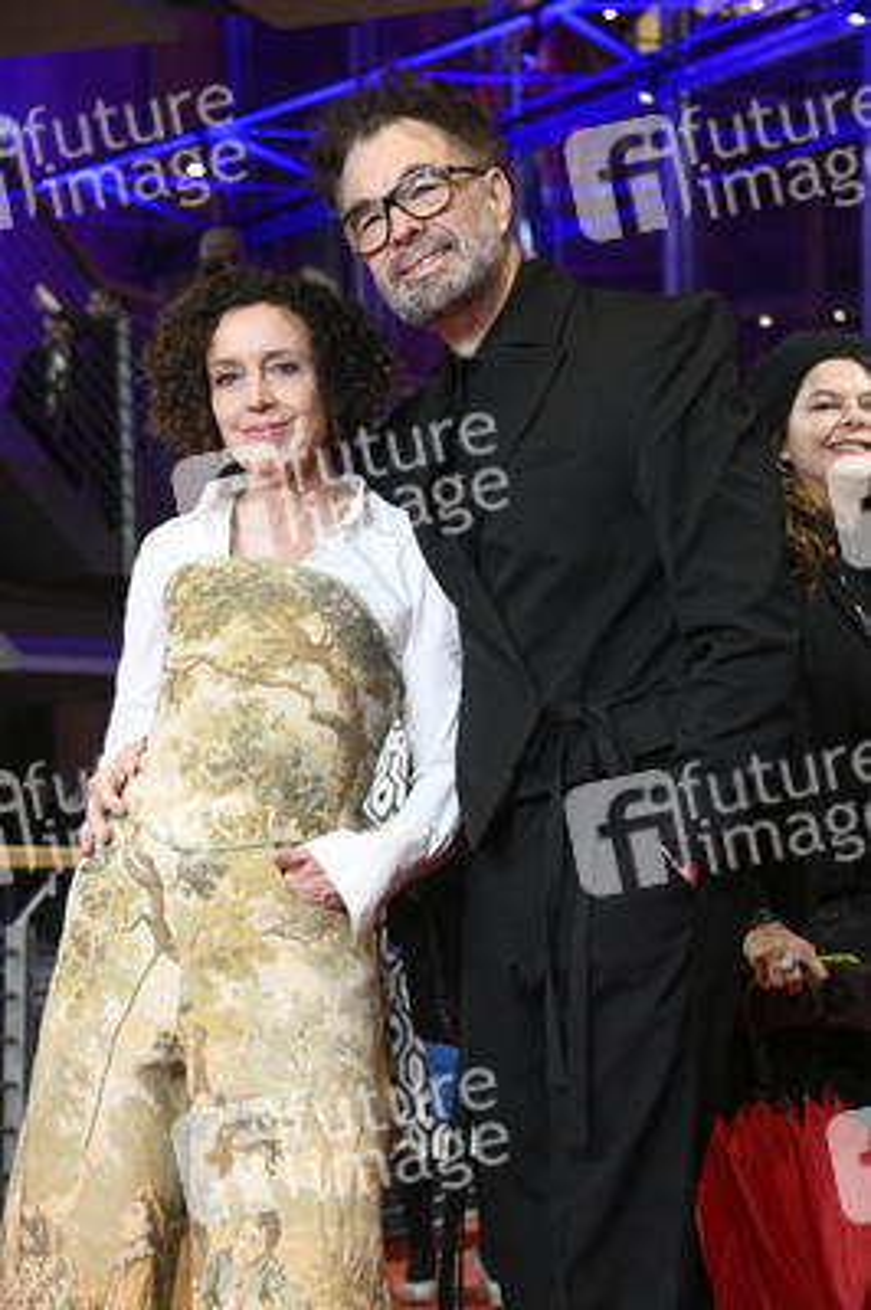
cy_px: 655
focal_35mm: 82
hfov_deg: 16.6
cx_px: 436
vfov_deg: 24.8
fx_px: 2981
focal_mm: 82
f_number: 5.6
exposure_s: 1/200
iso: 5000
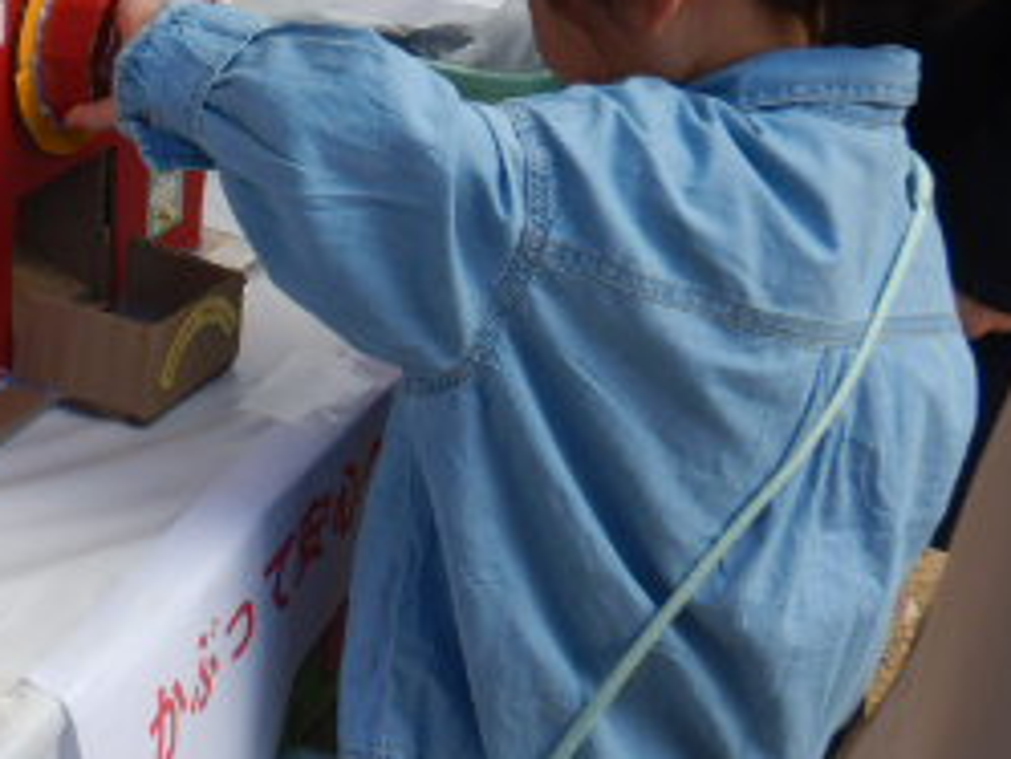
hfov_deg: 20.2
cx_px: 77
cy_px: 118
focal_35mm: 95
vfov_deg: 15.4
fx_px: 2776
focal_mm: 6.6
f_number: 4.2
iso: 125
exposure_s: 1/320
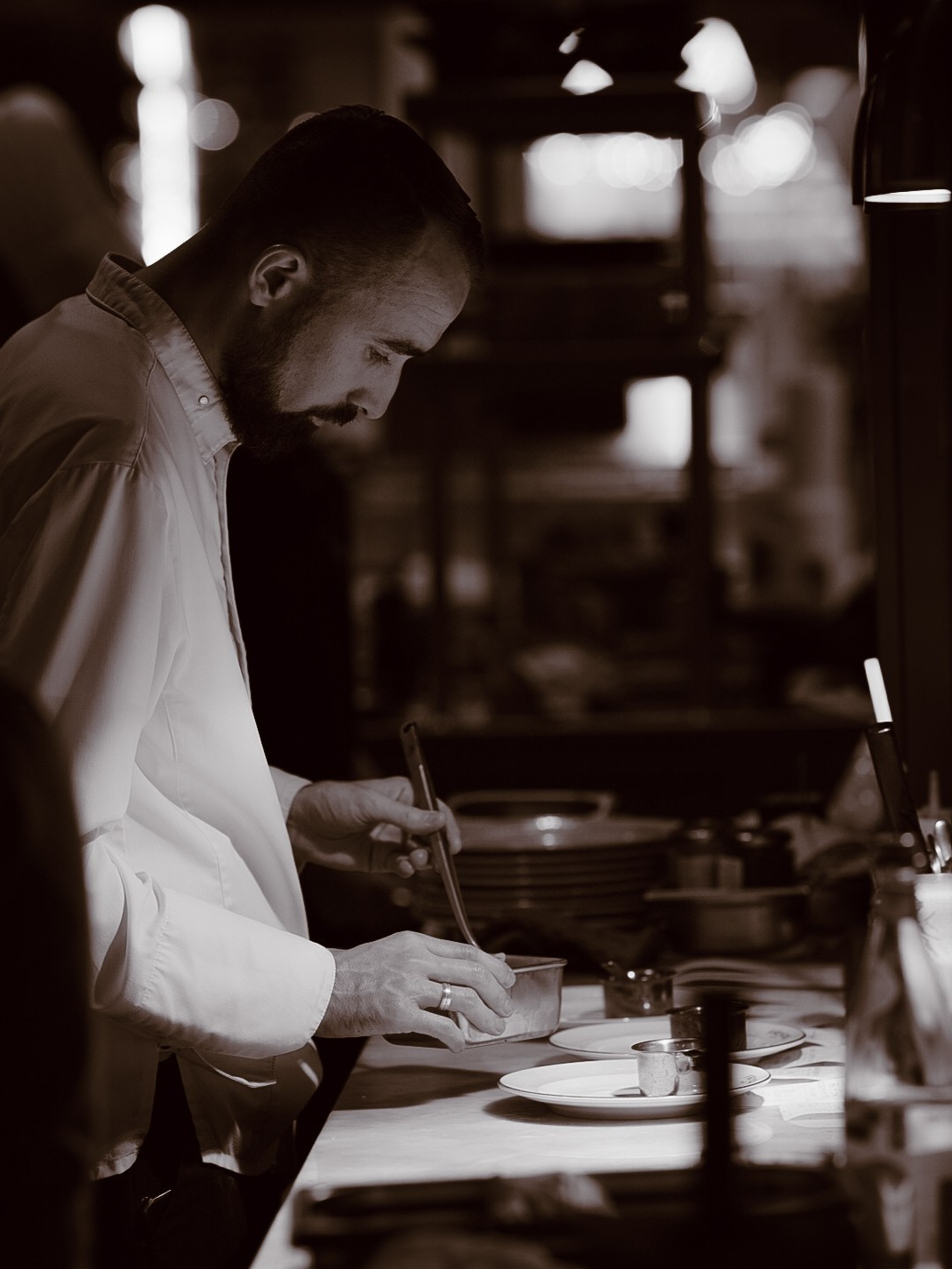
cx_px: 478
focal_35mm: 147
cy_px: 576
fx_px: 5390
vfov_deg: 13.4
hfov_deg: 10.1
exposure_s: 1/100
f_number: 3.2
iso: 200
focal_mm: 135
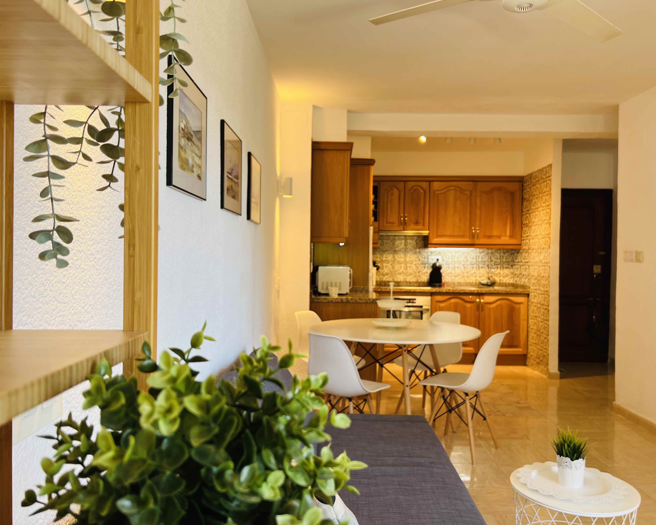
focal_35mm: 28
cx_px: 329
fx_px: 544
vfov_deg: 51.5
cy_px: 263
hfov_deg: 62.2
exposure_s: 1/100
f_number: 1.5
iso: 40
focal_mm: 5.7
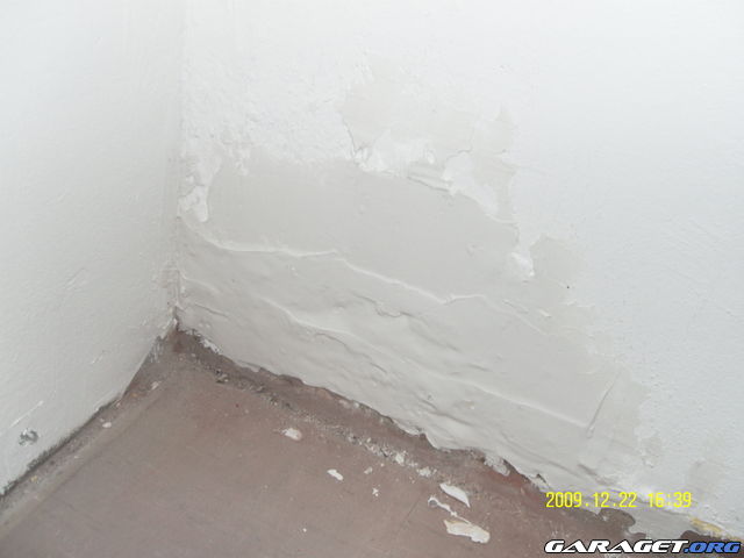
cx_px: 372
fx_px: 795
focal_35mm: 37
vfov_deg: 38.7
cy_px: 279
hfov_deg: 50.1
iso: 80
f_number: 2.8
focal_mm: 6.2
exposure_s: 1/40
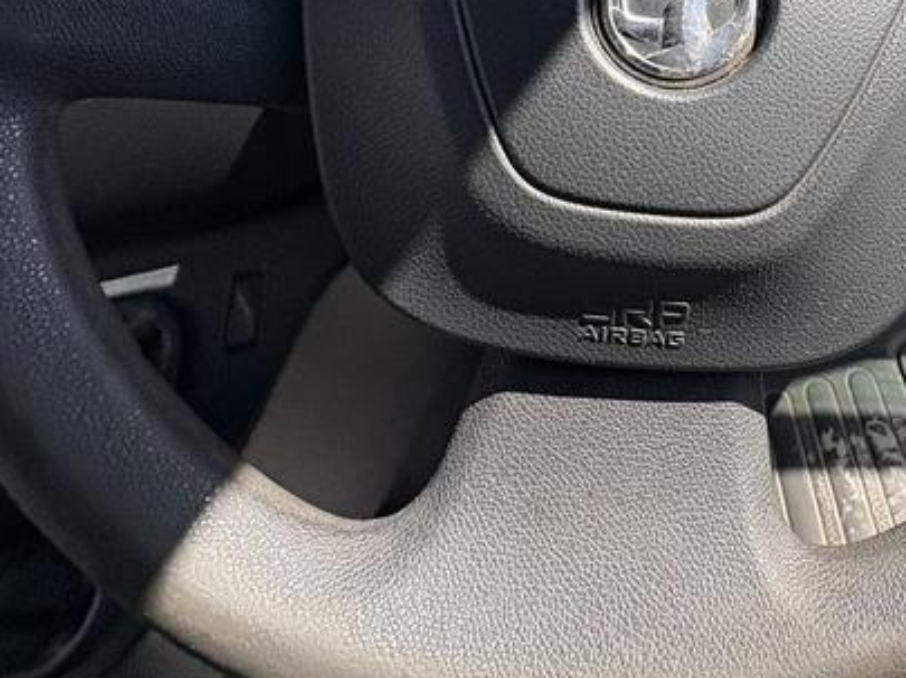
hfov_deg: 52.6
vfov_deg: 39.6
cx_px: 785
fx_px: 811
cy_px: -11
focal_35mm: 31
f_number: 2.2
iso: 40
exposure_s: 1/508
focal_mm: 2.22
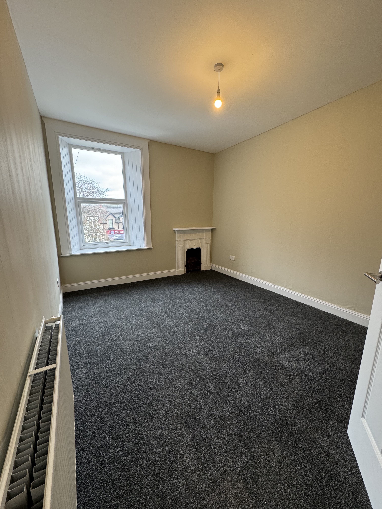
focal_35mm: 14
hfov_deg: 85.7
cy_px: 254
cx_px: 191
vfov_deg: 102.1
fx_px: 206
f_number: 2.2
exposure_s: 1/50
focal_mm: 2.22
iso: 200
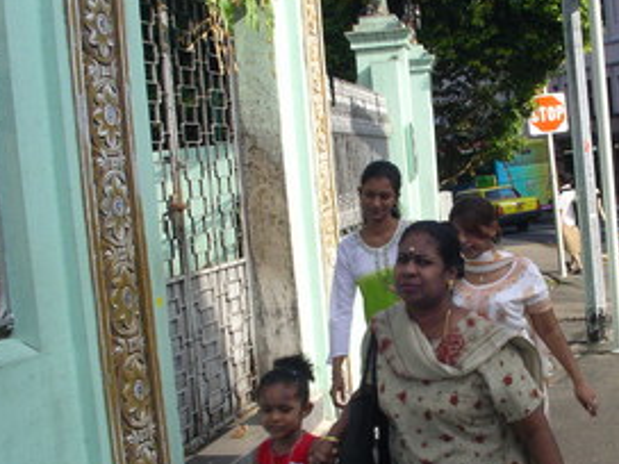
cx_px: 421
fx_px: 1091
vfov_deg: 23.9
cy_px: 316
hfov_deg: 31.4
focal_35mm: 61
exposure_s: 1/125
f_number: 6.9
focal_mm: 5.7
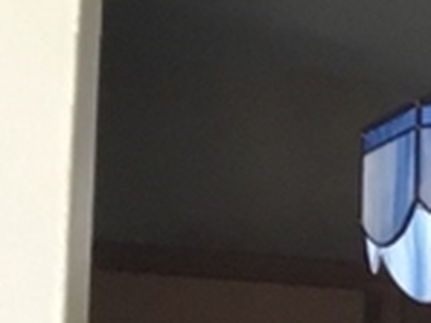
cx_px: 1252
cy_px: 757
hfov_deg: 8.0
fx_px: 2664
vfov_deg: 6.6
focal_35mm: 214
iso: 50
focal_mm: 3.3
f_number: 2.4
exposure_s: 1/30
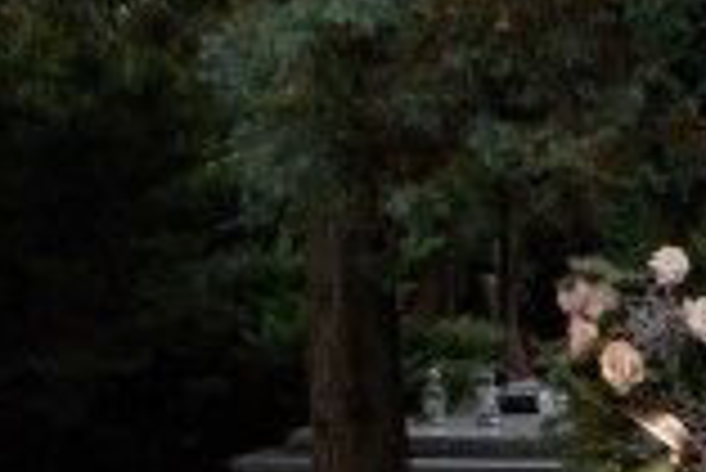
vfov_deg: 10.1
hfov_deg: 15.2
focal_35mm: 127
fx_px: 2493
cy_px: 886
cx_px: 958
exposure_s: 1/125
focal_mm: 5.3
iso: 80
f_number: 3.4
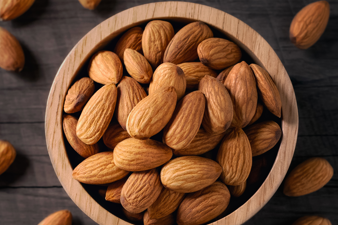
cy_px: 141
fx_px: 676
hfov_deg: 27.8
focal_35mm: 72
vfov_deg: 18.9
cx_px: 100
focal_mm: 50
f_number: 5.6
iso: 800
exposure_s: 1/60
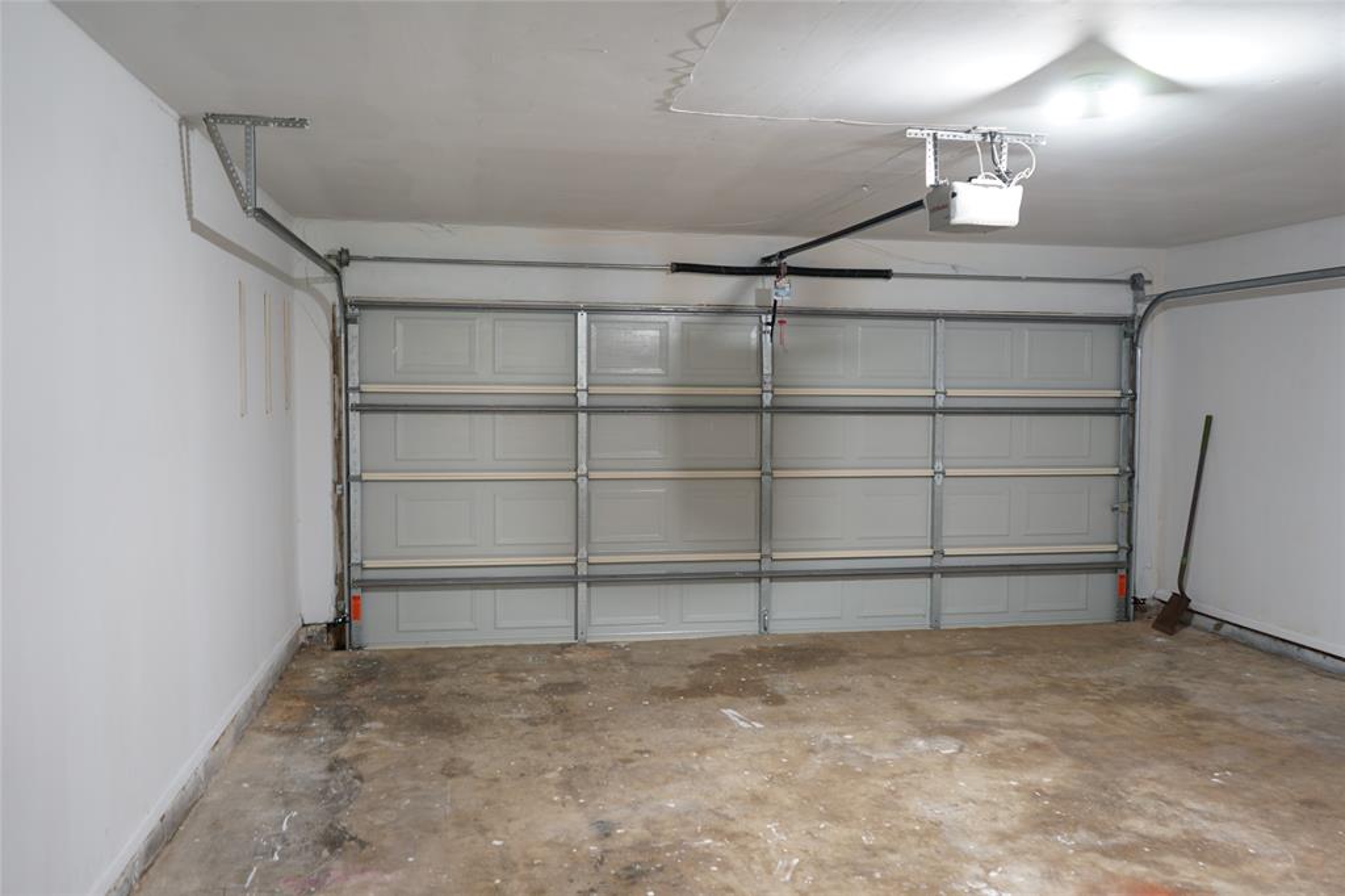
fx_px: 1046
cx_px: 672
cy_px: 448
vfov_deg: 46.4
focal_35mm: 28
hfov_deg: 65.5
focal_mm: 28
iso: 200
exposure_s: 1/15
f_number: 3.5
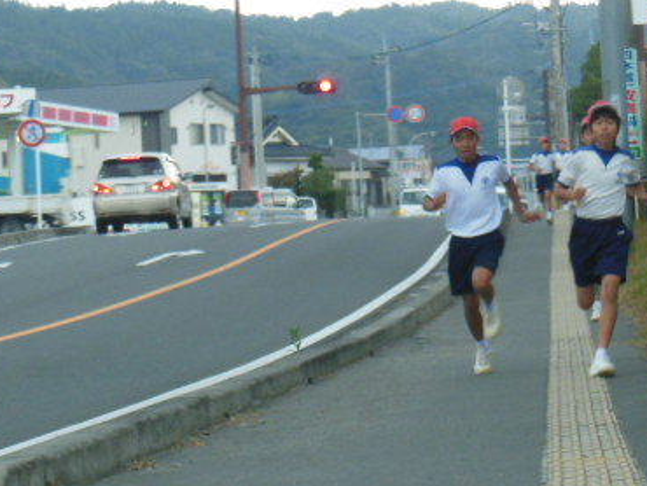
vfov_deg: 8.0
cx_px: 310
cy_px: 278
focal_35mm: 185
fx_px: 3460
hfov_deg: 10.7
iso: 400
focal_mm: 19.1
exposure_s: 1/100
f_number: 5.7
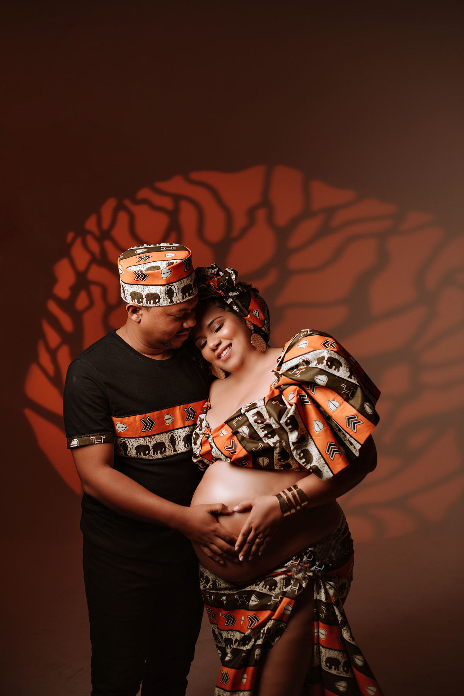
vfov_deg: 39.6
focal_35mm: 50
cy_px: 348
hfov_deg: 27.0
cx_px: 232
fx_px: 966
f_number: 2.8
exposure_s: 1/125
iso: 160
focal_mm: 50
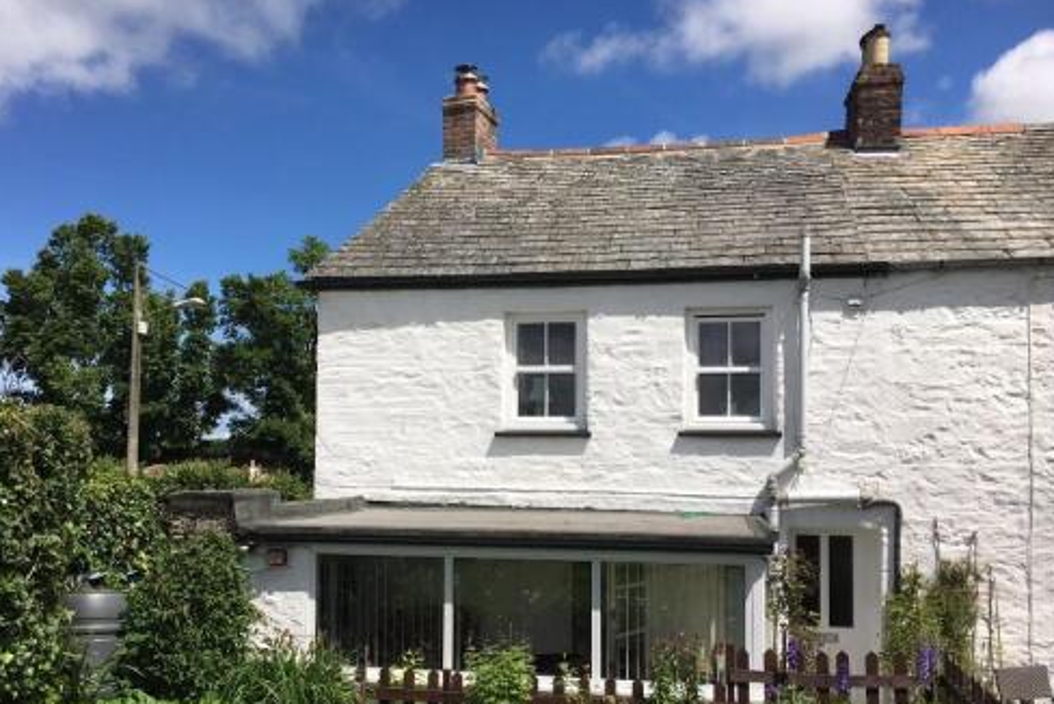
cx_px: 450
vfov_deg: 36.7
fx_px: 1055
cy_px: 431
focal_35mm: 36
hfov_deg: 52.9
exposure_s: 1/2849
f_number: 2.2
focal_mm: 4.15
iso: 25
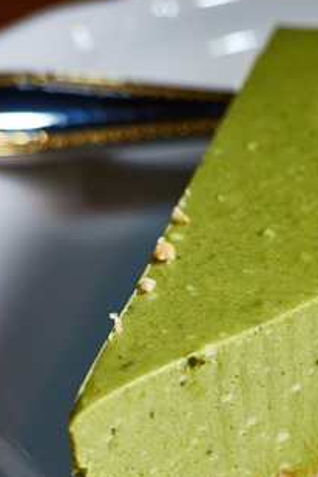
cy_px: 289
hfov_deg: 14.0
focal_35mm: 97
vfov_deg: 21.0
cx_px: 249
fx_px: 1285
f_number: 4
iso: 125
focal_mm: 19.03
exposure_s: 1/50
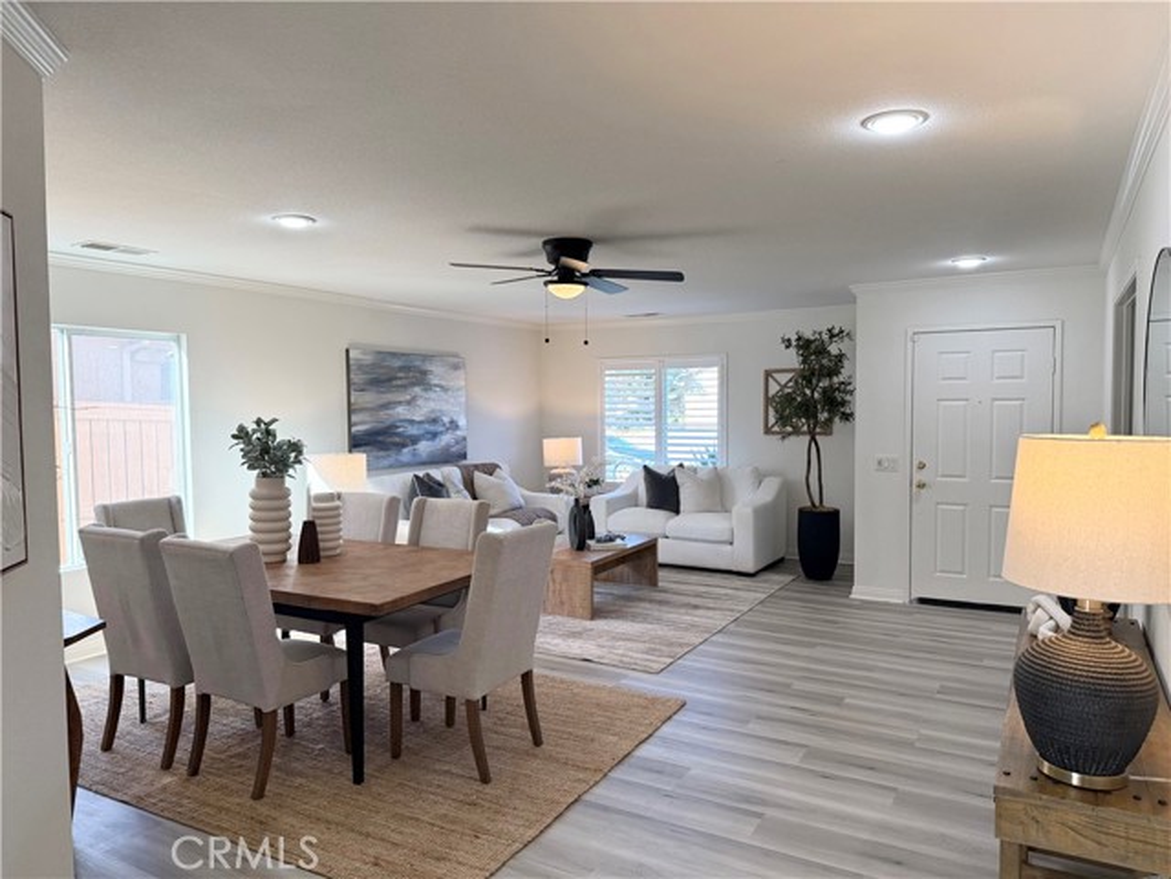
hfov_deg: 71.6
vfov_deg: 56.8
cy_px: 440
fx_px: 812
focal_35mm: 24
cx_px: 586
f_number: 1.78
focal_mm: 6.76
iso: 160
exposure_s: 1/240
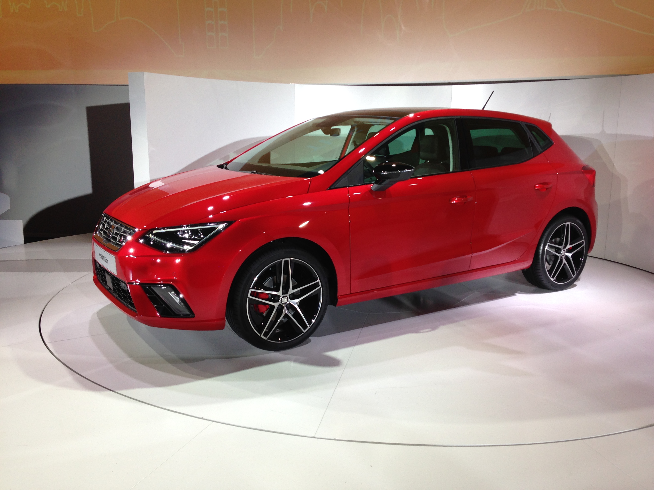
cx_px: 327
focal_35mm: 33
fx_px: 623
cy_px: 245
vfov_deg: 42.9
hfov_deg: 55.4
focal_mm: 4.12
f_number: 2.4
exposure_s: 1/60
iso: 50
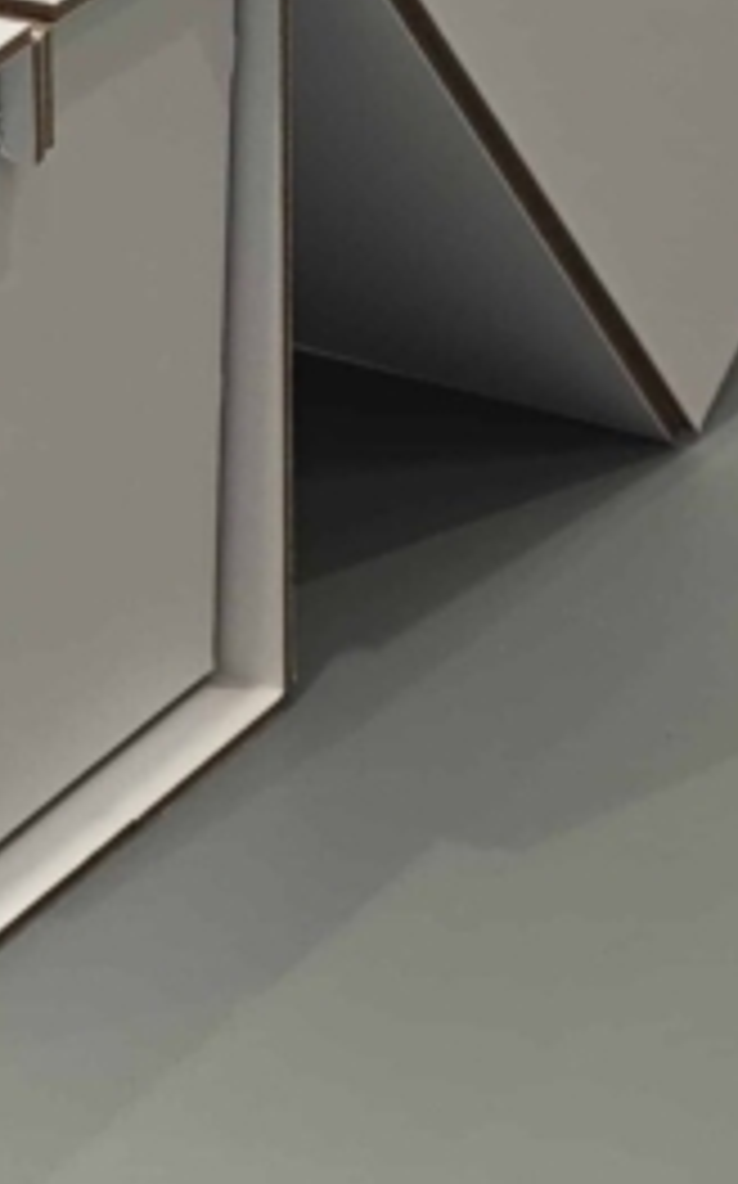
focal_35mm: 310
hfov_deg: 4.2
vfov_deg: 6.8
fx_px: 9992
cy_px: -54
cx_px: -274
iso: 125
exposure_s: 1/100
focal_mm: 10.1
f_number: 2
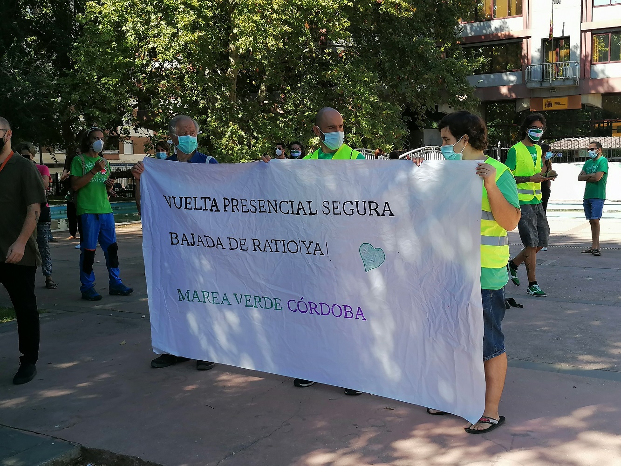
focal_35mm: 41
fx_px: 736
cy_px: 233
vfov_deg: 35.1
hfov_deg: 45.8
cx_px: 310
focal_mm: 4.75
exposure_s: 1/470
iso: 50
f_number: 1.8
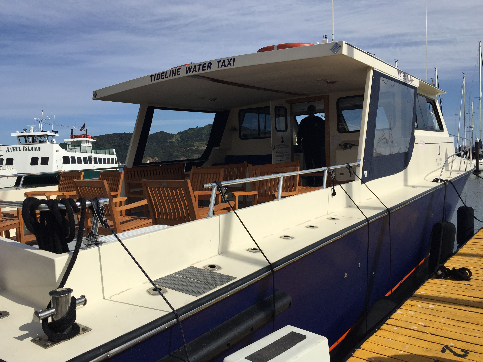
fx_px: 405
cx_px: 242
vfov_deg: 48.2
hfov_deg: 61.7
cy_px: 181
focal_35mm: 29
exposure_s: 1/4950
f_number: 2.2
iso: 32
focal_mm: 4.15
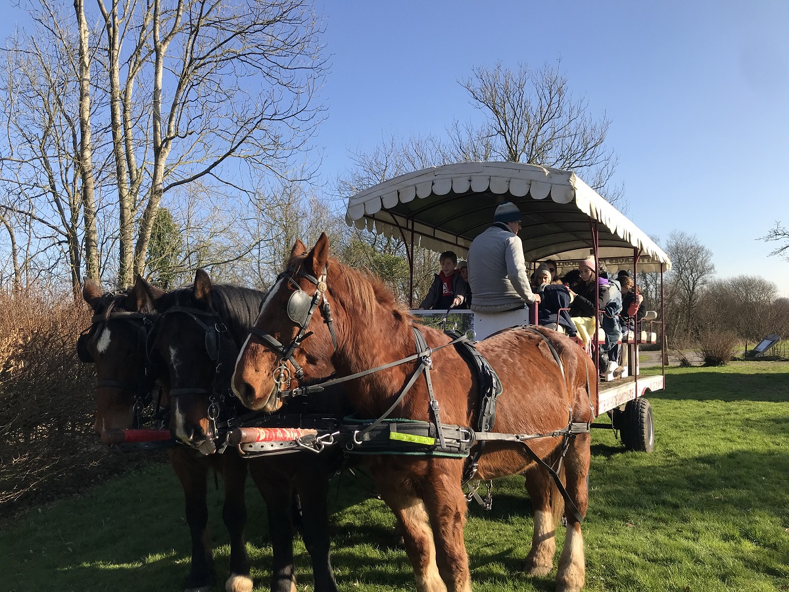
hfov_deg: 63.4
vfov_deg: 49.7
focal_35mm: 28
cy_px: 296
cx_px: 394
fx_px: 638
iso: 20
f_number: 1.8
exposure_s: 1/1294
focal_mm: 3.99
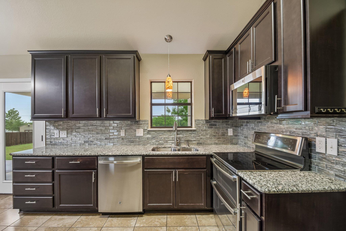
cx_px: 173
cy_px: 116
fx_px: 144
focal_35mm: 15
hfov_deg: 100.4
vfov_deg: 77.3
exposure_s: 1/3.33
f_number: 8
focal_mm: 10
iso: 400
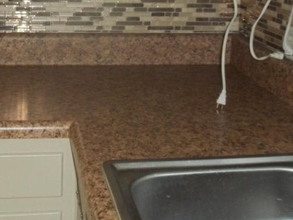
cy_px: 28
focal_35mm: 70
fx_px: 593
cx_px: 133
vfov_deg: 20.7
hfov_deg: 27.7
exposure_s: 1/30
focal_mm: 5.9
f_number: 3.3
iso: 160
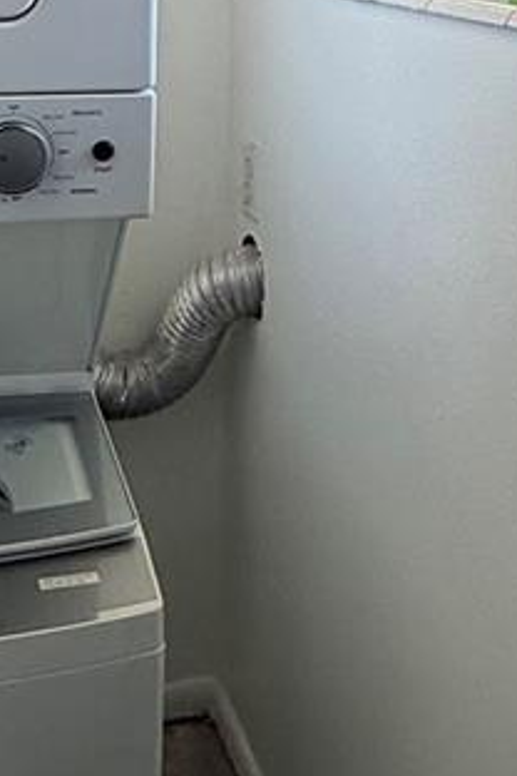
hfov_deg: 23.9
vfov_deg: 34.9
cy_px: 201
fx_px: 1206
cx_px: 119
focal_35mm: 56
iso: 125
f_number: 2.2
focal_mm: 2.22
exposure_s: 1/99
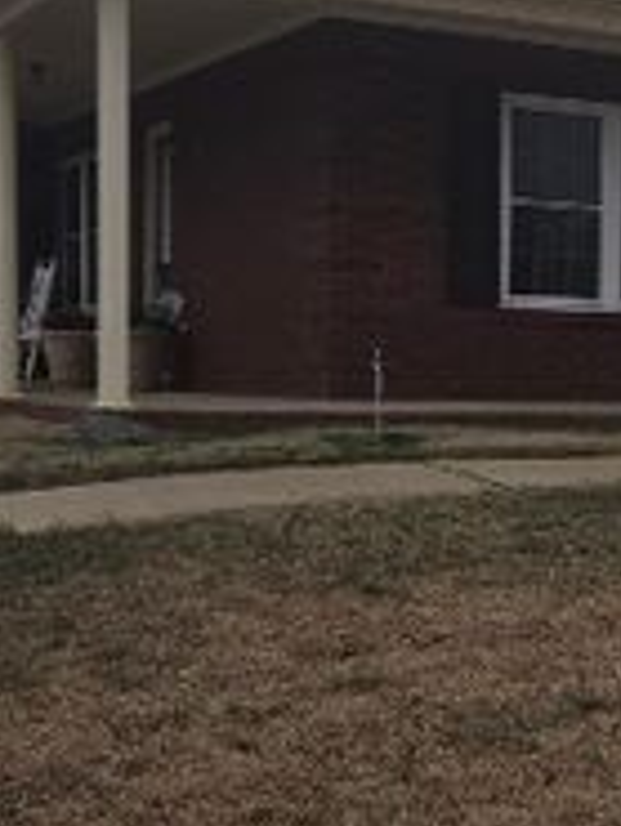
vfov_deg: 23.5
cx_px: 791
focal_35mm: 83
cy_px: 467
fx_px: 1983
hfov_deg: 16.8
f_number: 1.8
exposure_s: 1/1290
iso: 25
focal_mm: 5.4
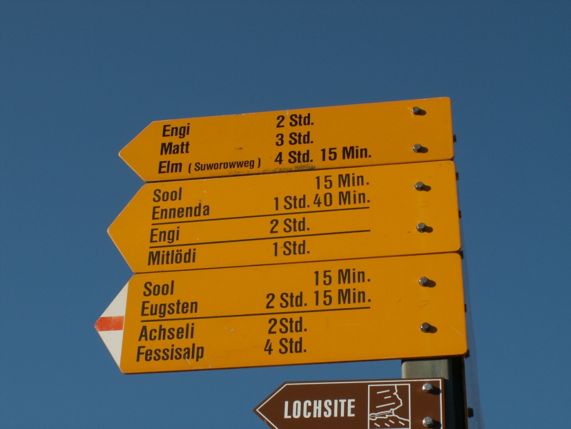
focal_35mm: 80
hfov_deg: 24.4
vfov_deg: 18.4
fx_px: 1320
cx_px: 286
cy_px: 214
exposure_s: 1/250
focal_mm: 13.36
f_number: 7.1
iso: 50
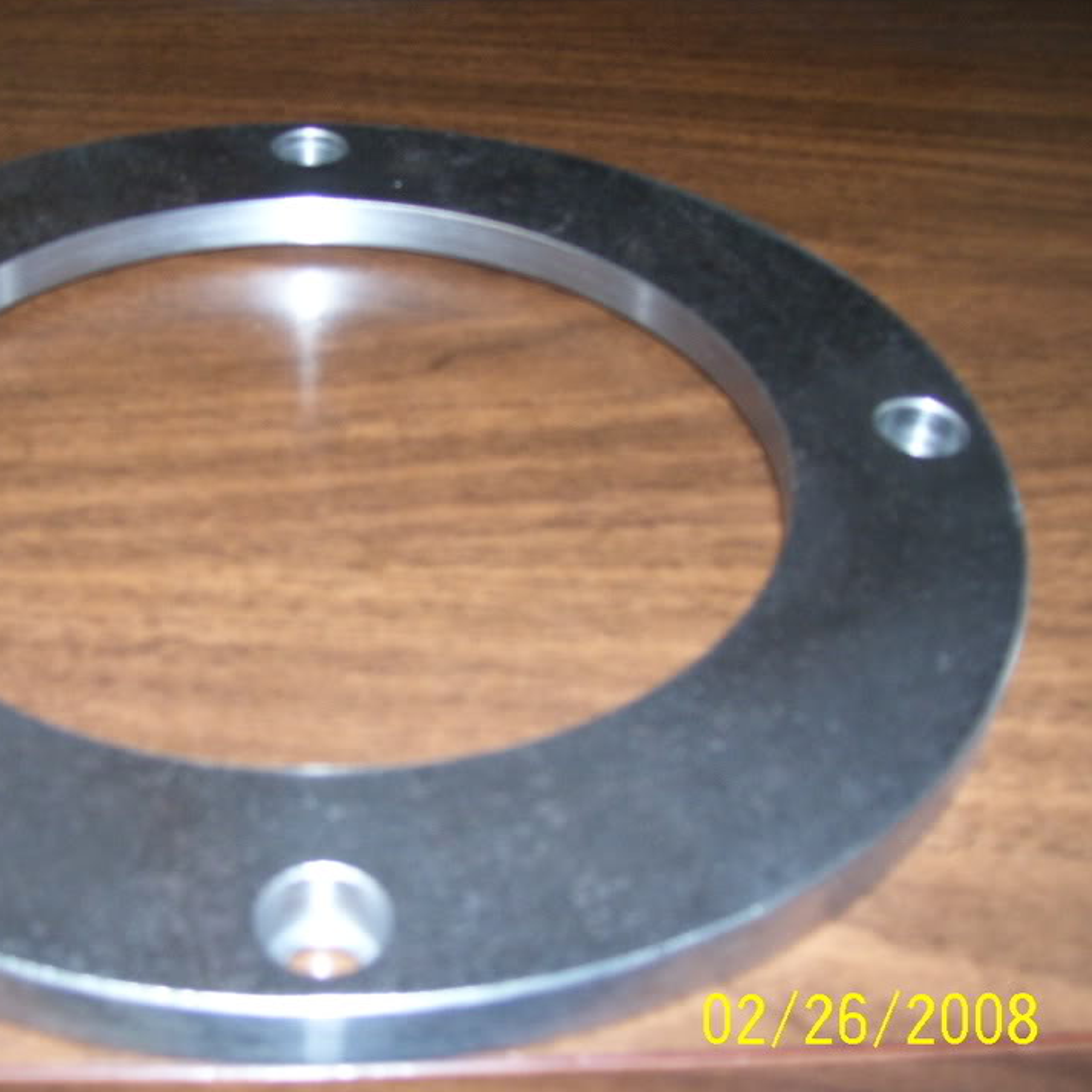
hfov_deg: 35.6
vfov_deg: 36.0
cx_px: 334
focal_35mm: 47
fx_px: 1677
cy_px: 577
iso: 125
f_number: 2.7
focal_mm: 6
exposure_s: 1/60
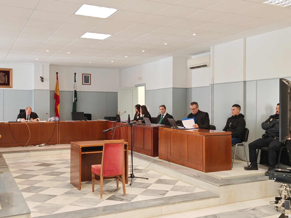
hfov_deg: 47.9
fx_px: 328
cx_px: 146
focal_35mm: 39
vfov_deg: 36.8
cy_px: 109
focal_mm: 6.67
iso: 200
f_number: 1.9
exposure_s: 1/50
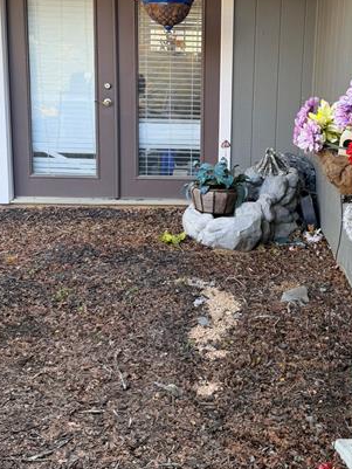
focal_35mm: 46
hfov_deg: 31.3
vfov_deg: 40.7
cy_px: 157
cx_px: 233
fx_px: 623
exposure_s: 1/170
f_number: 1.78
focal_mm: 6.76
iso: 80
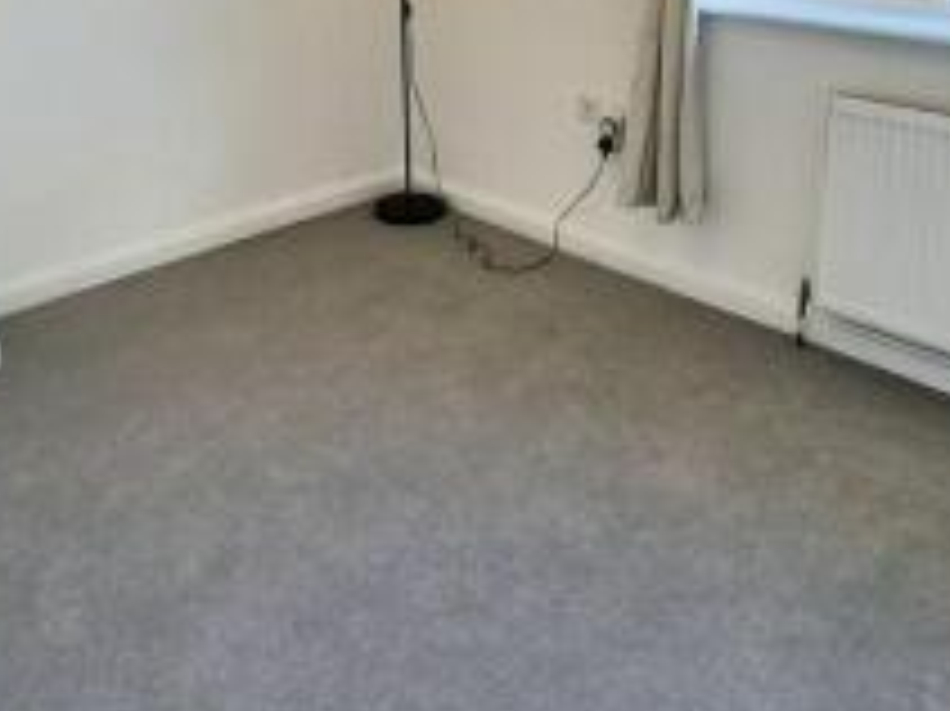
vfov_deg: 37.4
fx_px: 987
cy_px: 92
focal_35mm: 36
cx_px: 385
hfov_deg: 51.1
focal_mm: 2.2
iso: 64
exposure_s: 1/100
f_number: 2.2
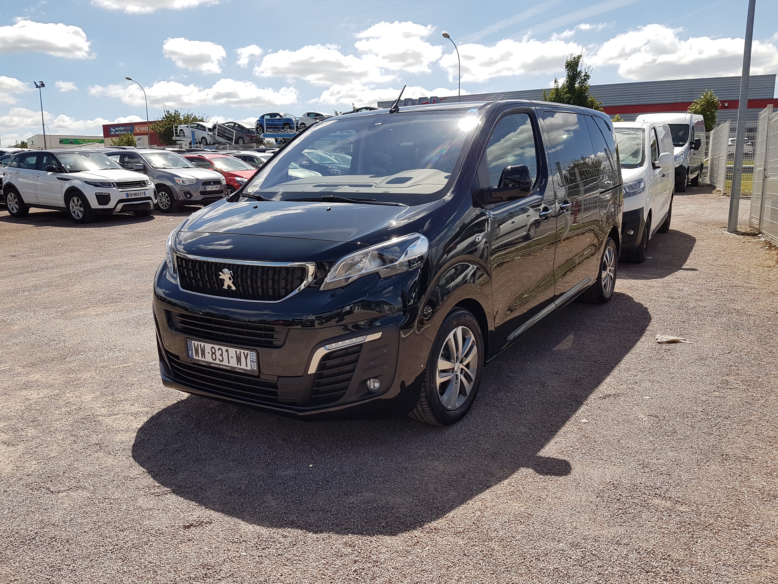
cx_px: 389
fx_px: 584
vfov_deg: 53.1
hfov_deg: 67.3
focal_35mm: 26
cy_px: 292
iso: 40
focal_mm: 4.2
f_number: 1.7
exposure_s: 1/2128
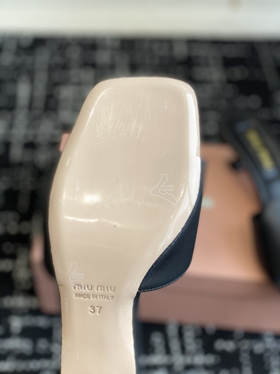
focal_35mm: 52
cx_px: 140
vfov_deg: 36.8
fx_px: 561
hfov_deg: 28.0
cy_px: 187
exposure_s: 1/122
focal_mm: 6
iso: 40
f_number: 2
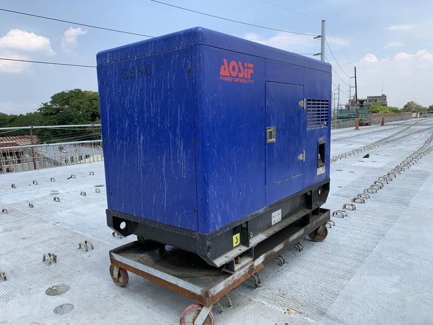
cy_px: 162
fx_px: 325
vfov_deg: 53.1
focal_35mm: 26
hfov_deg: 67.3
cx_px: 216
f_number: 1.8
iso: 25
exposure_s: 1/1634
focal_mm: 4.25
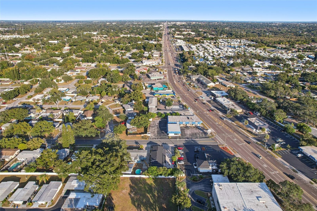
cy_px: 106
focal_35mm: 22
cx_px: 158
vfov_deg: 57.2
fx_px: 194
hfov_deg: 78.6
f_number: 2.8
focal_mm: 8.4
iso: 100
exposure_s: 1/1250
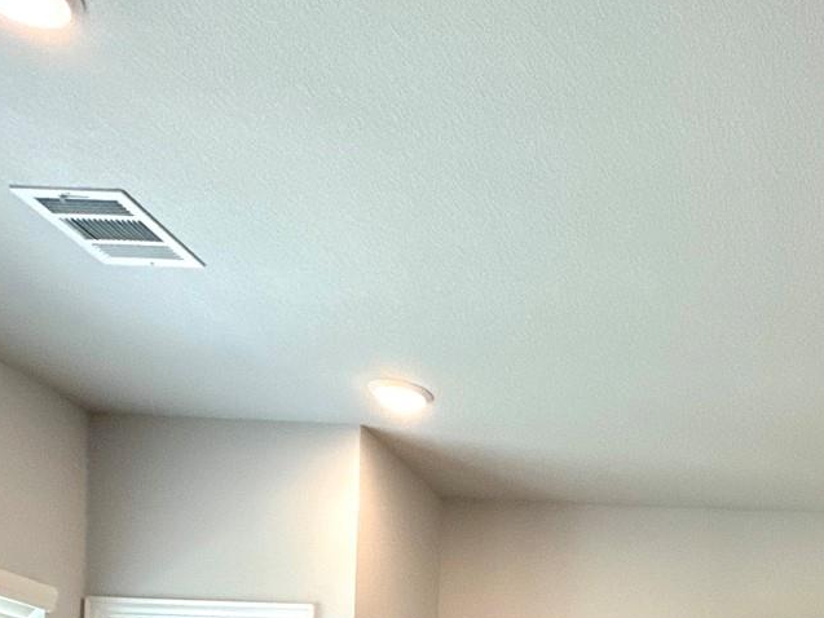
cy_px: 842
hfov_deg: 36.5
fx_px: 1071
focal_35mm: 45
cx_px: 877
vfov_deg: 26.4
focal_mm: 2.22
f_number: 2.2
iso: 250
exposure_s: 1/120
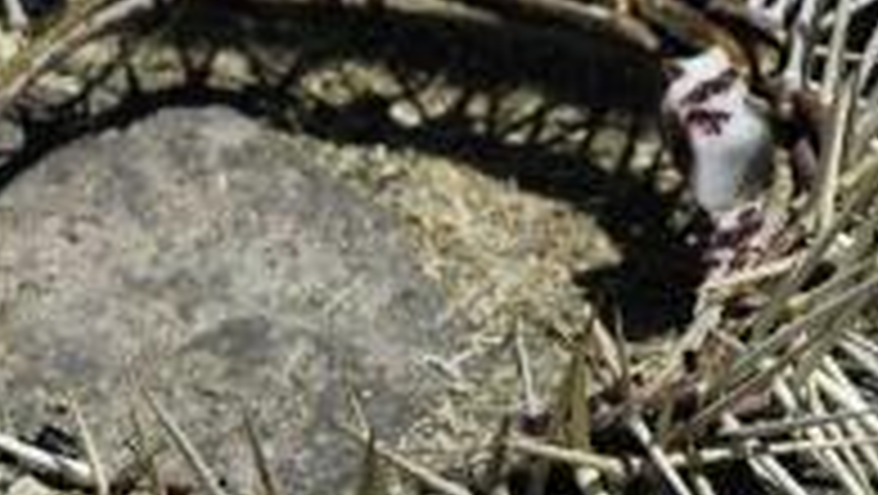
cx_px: 626
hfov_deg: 9.6
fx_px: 5242
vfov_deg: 5.4
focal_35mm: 225
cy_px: 378
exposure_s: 1/8000
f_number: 6.3
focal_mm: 70
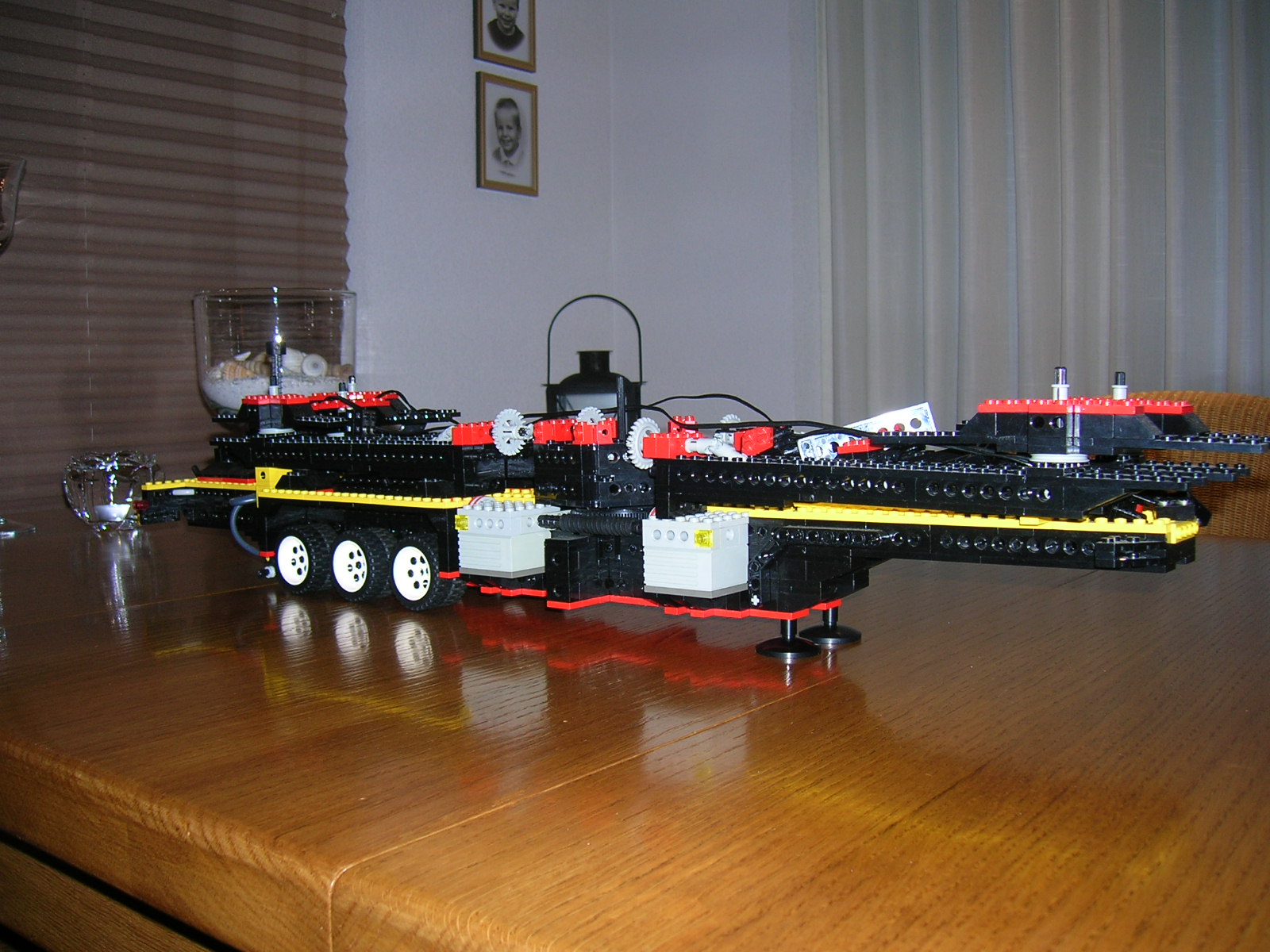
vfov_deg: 41.8
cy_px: 476
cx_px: 635
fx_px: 1247
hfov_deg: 54.0
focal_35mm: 34
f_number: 2.9
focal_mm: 5.7
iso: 50
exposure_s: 1/60.1
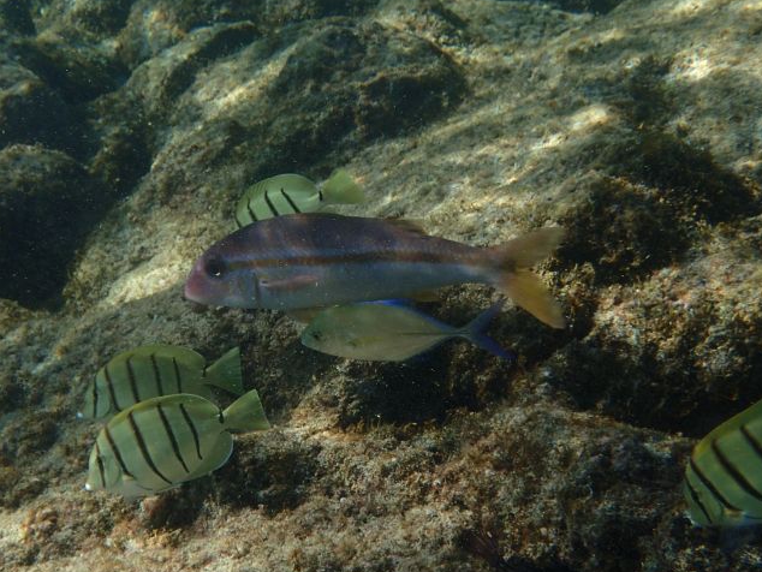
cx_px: 326
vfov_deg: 25.2
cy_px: 274
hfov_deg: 33.2
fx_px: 1277
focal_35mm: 58
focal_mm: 8.41
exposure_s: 1/400
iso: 100
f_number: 4.5
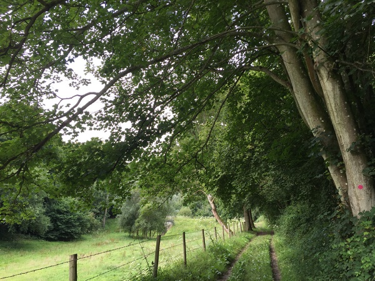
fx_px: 314
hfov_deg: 61.7
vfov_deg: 48.2
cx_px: 188
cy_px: 140
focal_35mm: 29
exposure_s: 1/191
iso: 32
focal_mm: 4.15
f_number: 2.2
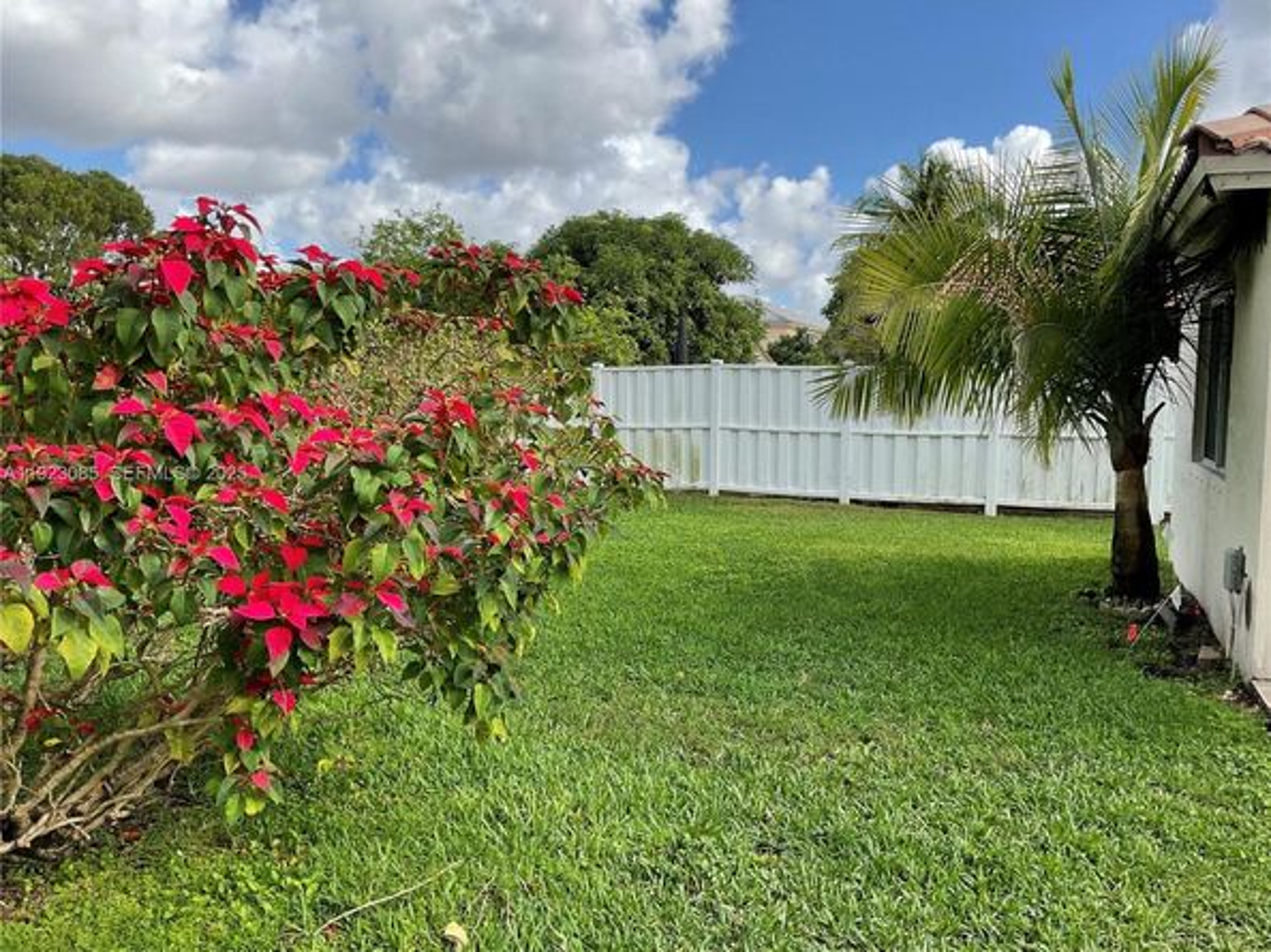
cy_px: 476
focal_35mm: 29
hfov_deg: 61.7
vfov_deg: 48.2
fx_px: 1064
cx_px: 636
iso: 16
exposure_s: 1/929
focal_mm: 3
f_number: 1.8
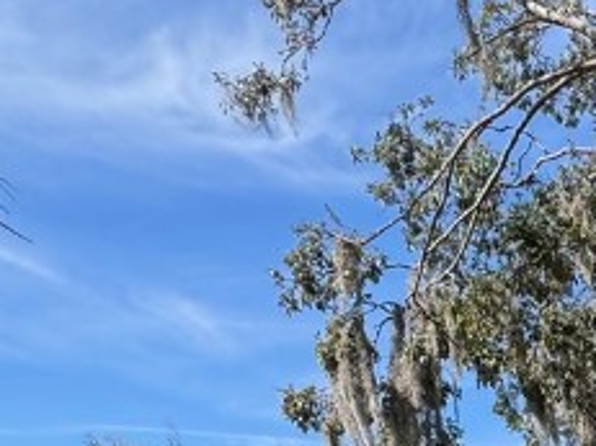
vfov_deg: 18.8
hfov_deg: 26.7
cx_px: 764
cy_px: 781
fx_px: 1067
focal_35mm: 62
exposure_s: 1/1256
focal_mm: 2.22
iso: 50
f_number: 2.2
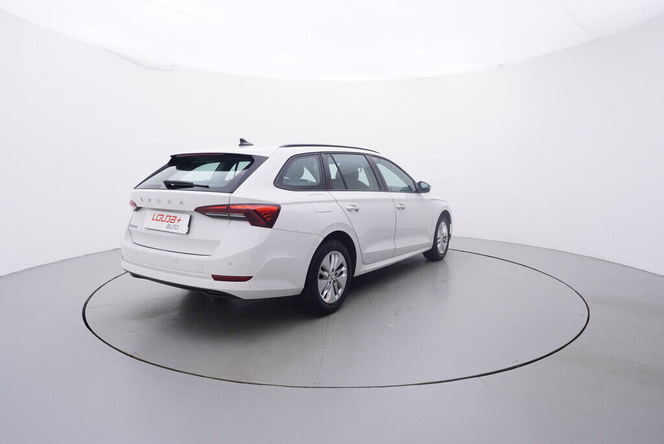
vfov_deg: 56.2
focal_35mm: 22
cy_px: 222
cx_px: 332
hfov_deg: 77.3
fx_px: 415
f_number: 5
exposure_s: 1/80
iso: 200
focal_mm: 15
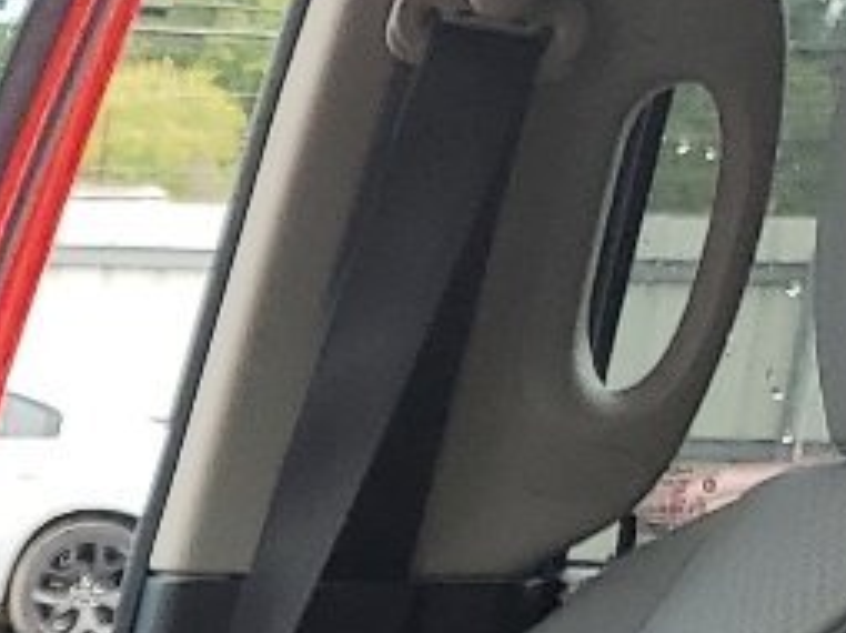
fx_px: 4004
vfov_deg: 8.0
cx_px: -1289
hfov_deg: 10.2
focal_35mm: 164
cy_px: 1739
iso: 50
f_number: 1.5
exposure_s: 1/227
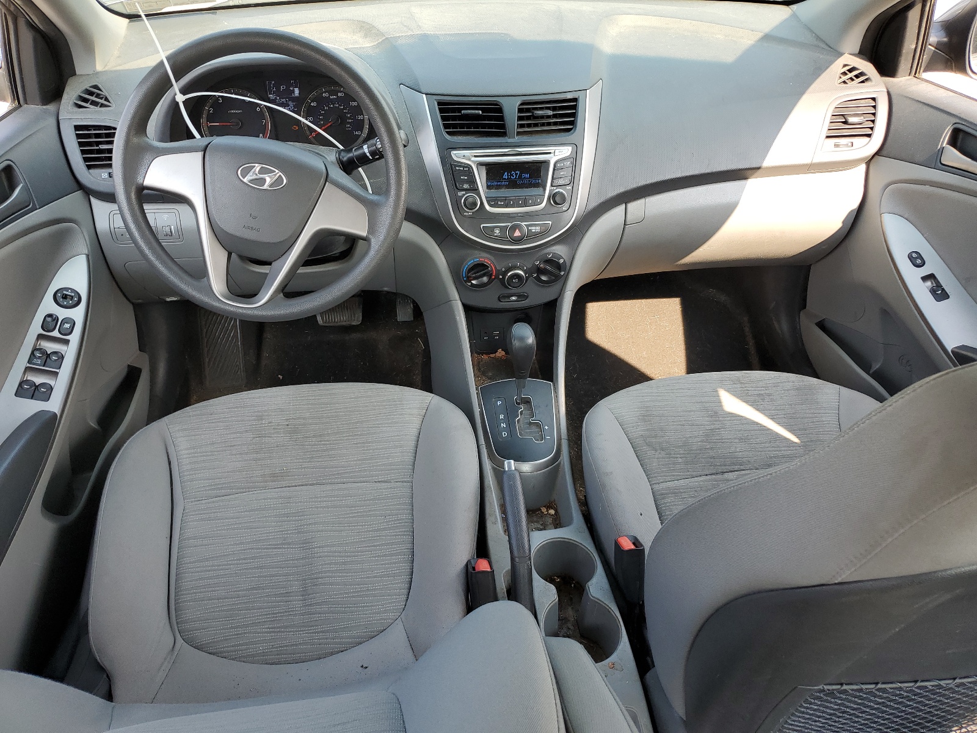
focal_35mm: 26
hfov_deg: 67.3
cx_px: 488
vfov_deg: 53.1
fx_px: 734
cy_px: 366
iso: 50
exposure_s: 1/270
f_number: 1.5
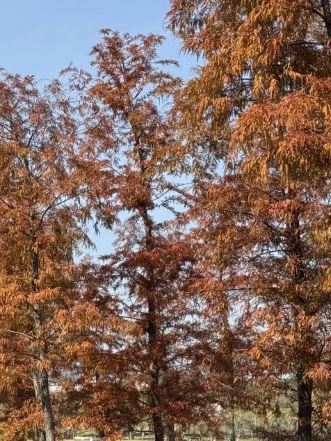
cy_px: 282
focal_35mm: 109
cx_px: -6
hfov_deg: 13.4
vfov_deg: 18.0
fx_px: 1389
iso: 64
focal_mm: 6.76
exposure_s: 1/3257
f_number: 1.78
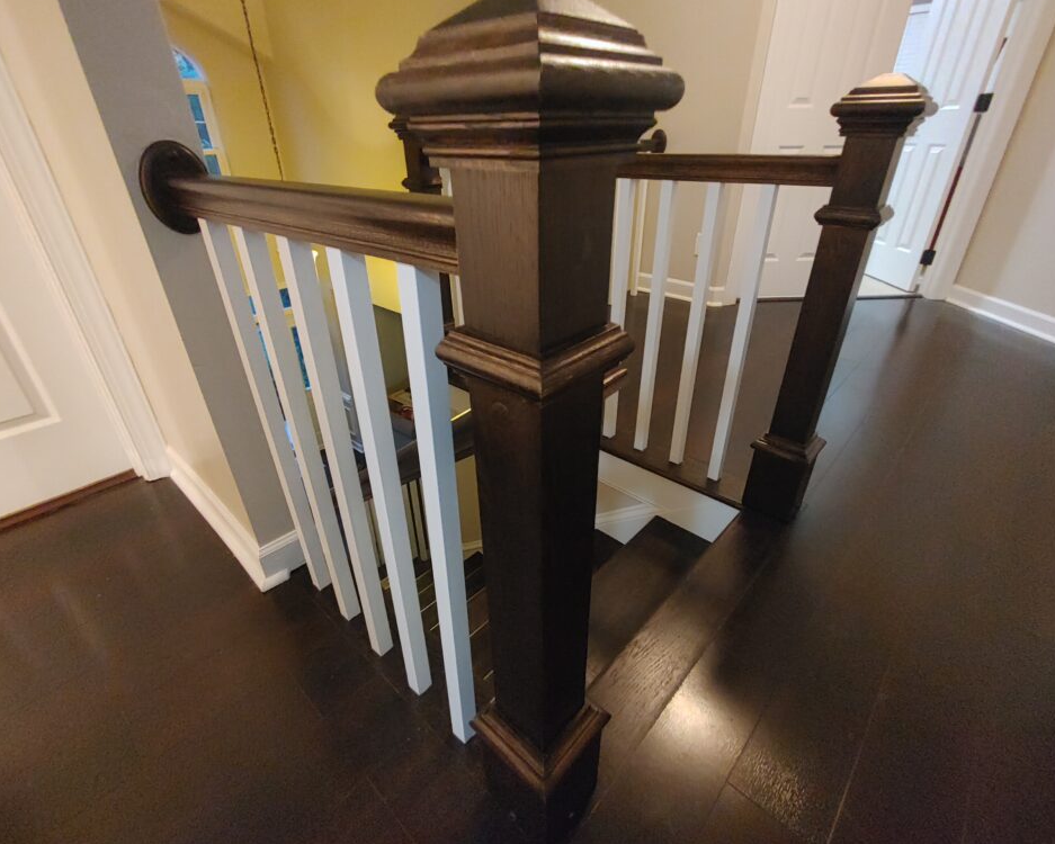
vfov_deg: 80.4
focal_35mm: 16
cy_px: 414
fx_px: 500
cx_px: 519
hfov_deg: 93.1
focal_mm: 1.6
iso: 750
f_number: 2.2
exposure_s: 1/17
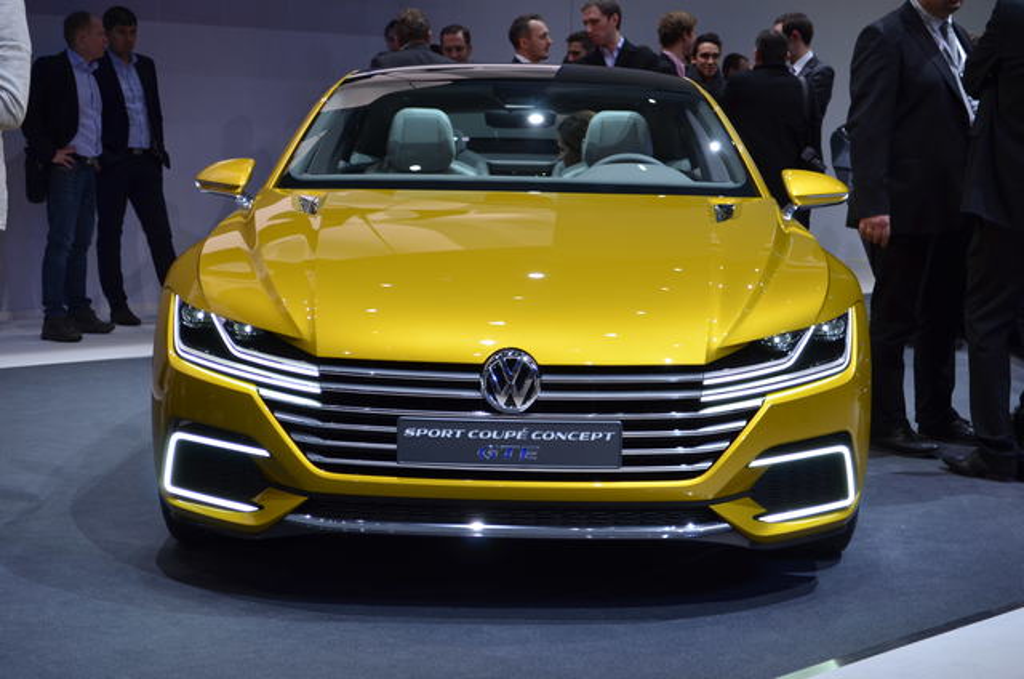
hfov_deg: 30.6
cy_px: 340
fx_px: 1874
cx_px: 512
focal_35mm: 66
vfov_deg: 20.5
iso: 200
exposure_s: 1/60
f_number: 5.6
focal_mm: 44
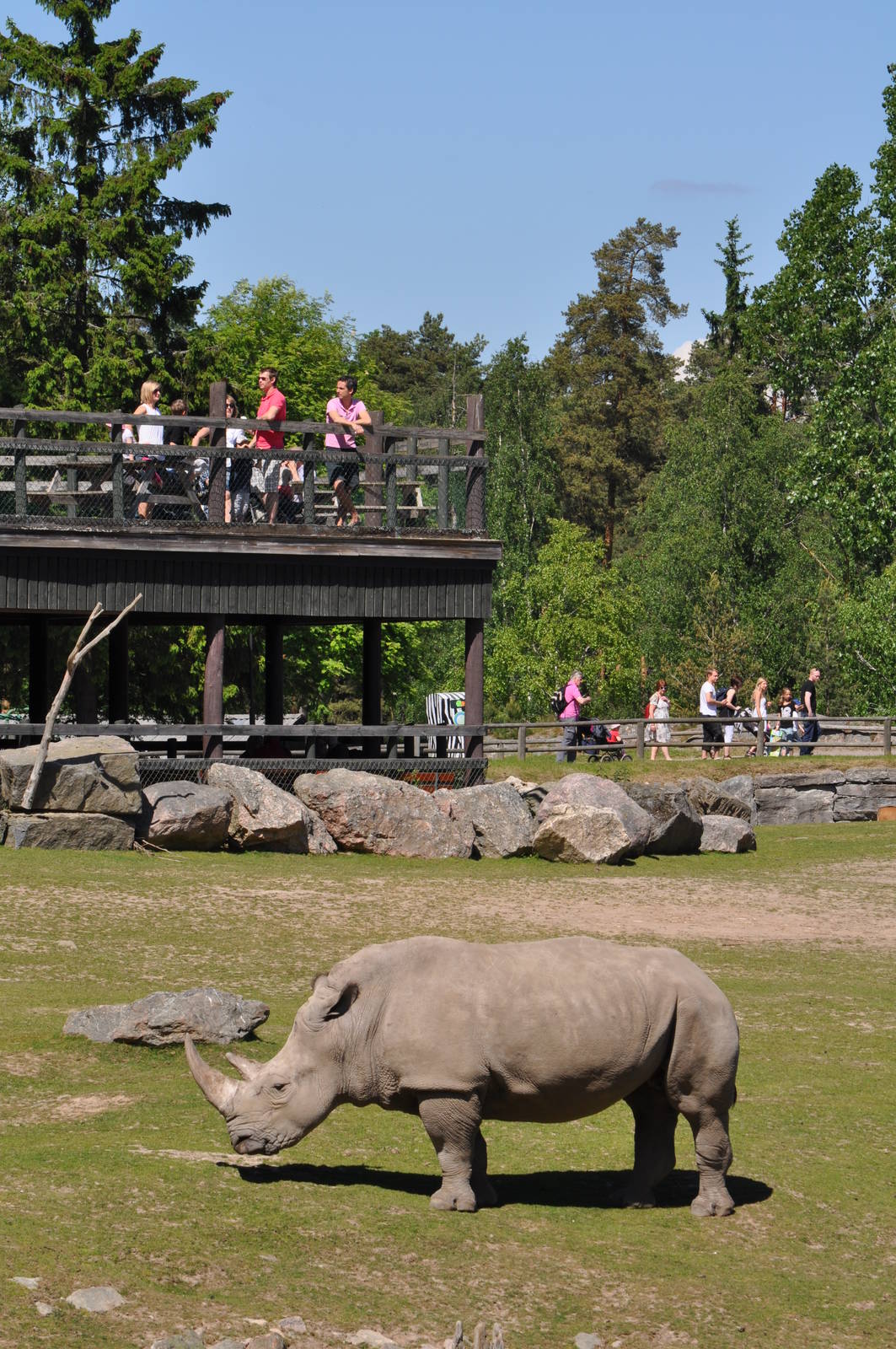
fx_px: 7016
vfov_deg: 11.0
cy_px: 674
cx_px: 448
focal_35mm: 188
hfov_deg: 7.3
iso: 200
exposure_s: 1/200
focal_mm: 125
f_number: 16
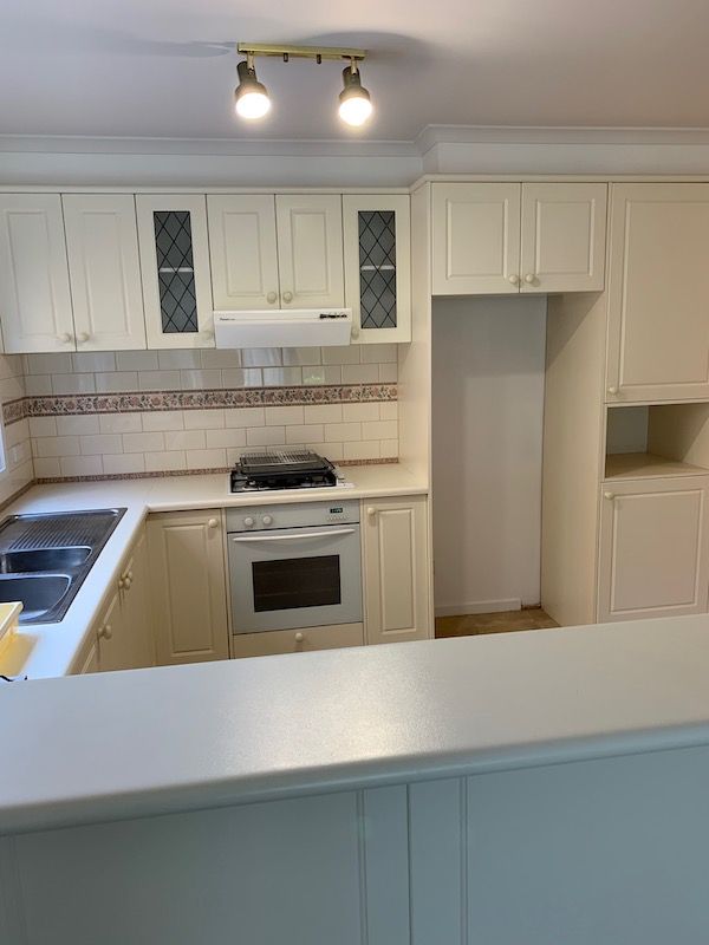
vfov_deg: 67.3
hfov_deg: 53.1
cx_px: 354
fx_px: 710
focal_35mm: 26
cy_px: 472
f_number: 1.8
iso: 64
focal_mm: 4.25
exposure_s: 1/50
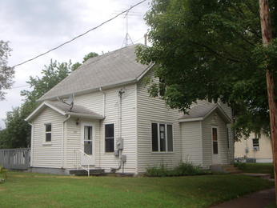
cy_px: 104
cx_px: 138
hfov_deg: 48.9
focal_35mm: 38
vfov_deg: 37.8
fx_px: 304
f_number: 5.7
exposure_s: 1/233
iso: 64
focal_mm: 6.4
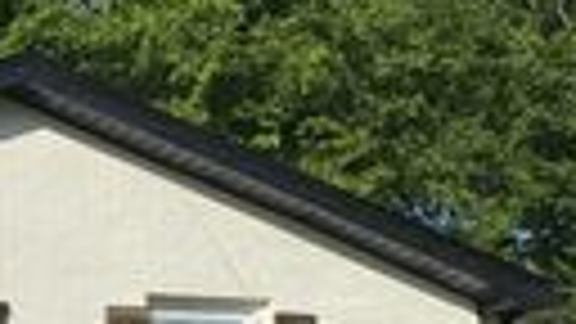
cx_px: -508
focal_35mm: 111
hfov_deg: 15.9
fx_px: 1695
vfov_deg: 10.7
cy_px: 385
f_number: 1.8
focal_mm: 4.25
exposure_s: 1/4274
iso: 32
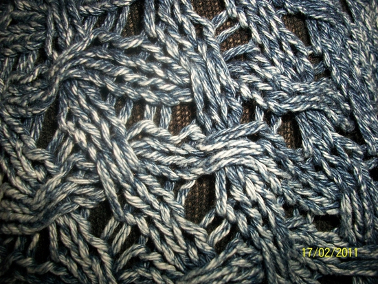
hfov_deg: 56.8
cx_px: 189
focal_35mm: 32
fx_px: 350
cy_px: 142
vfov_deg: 44.2
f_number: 2.9
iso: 80
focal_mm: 5.7
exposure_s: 1/60
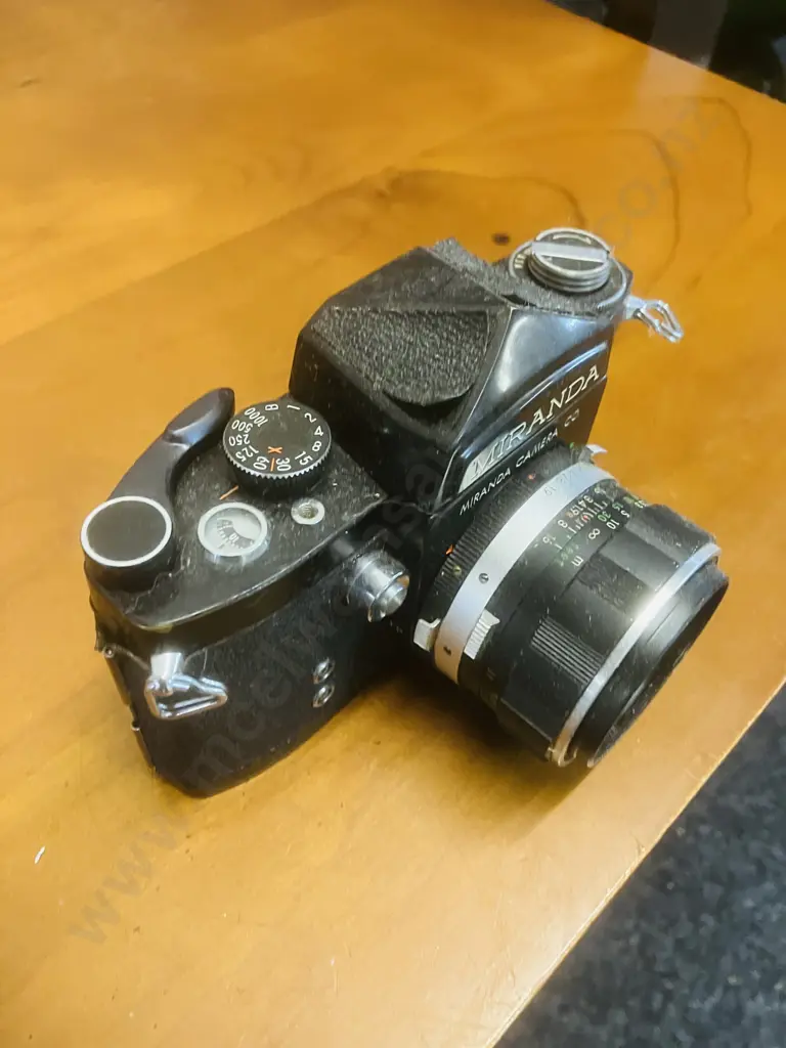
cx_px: 393
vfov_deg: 63.4
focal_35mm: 28
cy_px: 524
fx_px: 848
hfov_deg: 49.7
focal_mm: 3.99
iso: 320
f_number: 1.8
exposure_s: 1/33
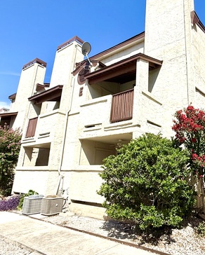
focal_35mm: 24
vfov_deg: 70.2
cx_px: 157
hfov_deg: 55.6
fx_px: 182
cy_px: 125
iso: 50
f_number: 2.2
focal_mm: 2.22
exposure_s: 1/3289
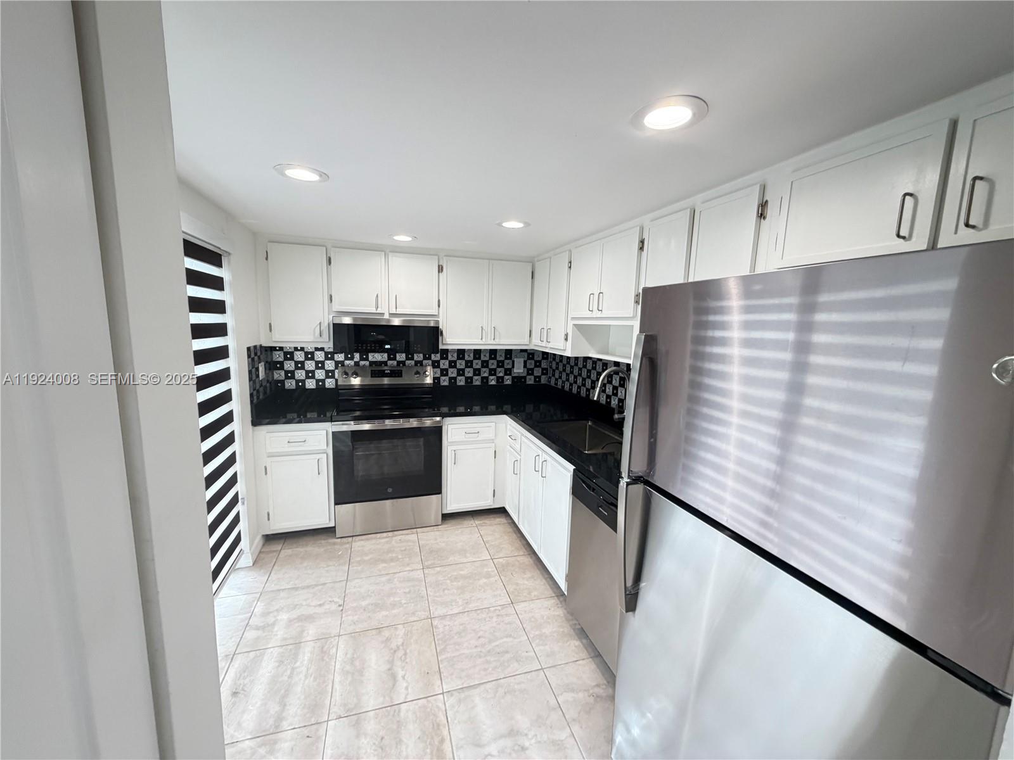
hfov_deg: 102.1
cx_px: 507
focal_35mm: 14
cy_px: 380
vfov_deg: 85.7
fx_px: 410
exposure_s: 1/100
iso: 320
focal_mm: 2.22
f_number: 2.2
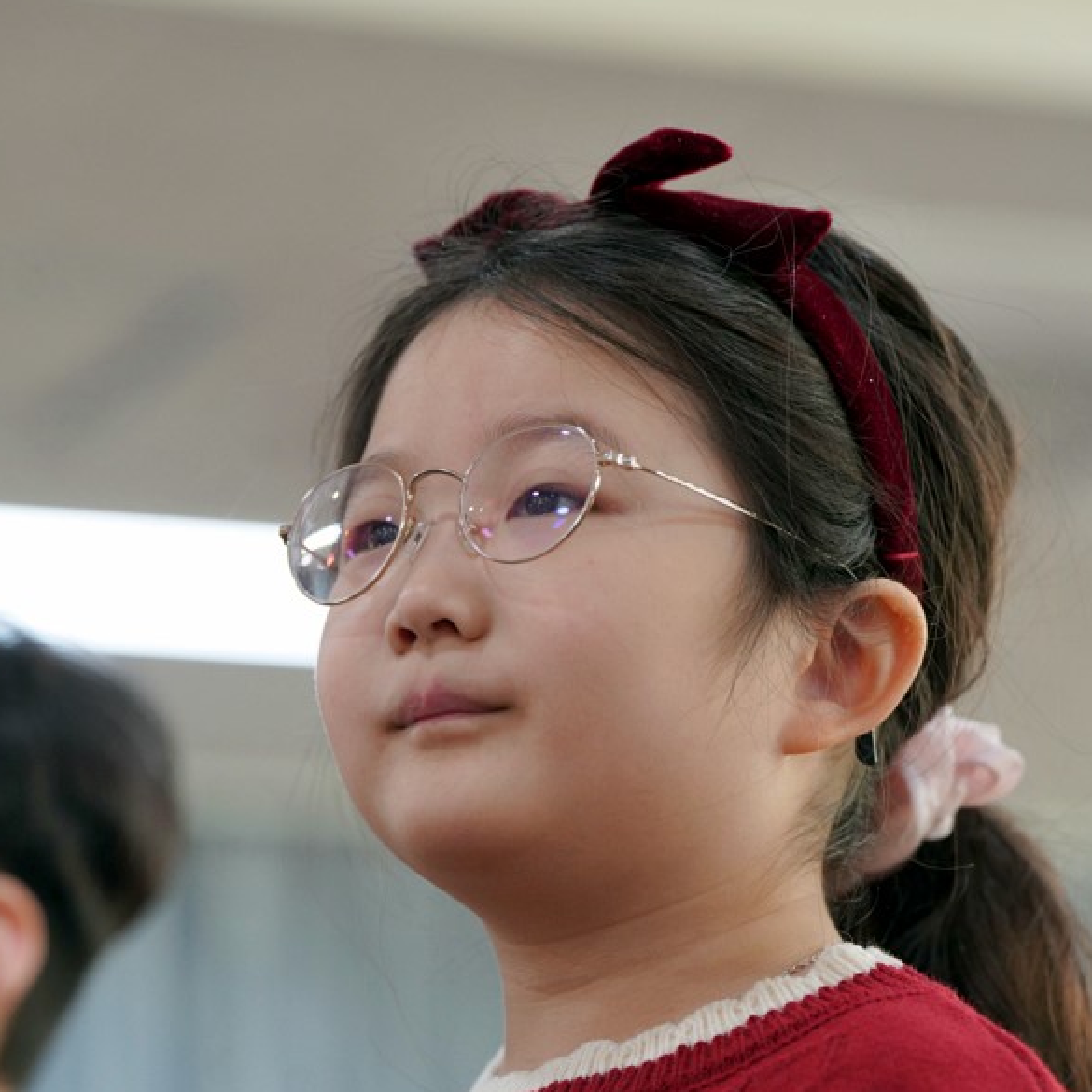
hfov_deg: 10.8
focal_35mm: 162
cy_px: 551
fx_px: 5782
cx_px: 577
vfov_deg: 10.8
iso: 1250
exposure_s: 1/160
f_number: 4
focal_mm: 124
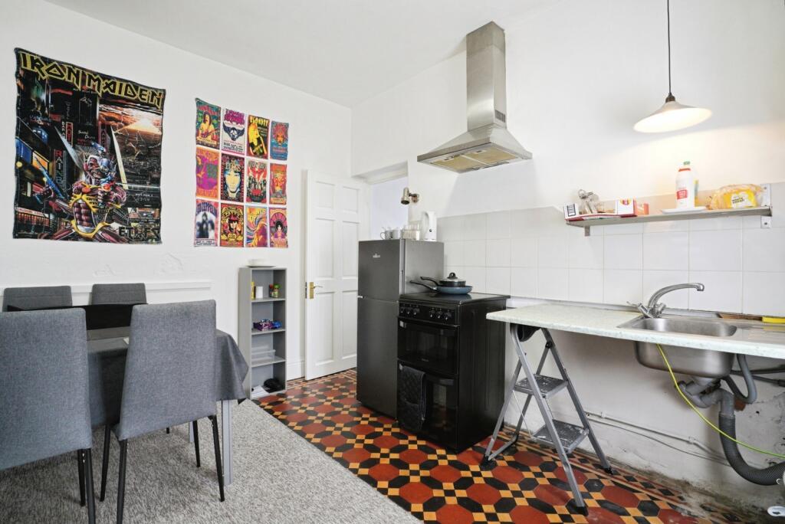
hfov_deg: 96.7
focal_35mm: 16
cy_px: 262
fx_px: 349
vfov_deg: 73.8
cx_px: 392
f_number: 9
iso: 2000
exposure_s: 1/40
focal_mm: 16
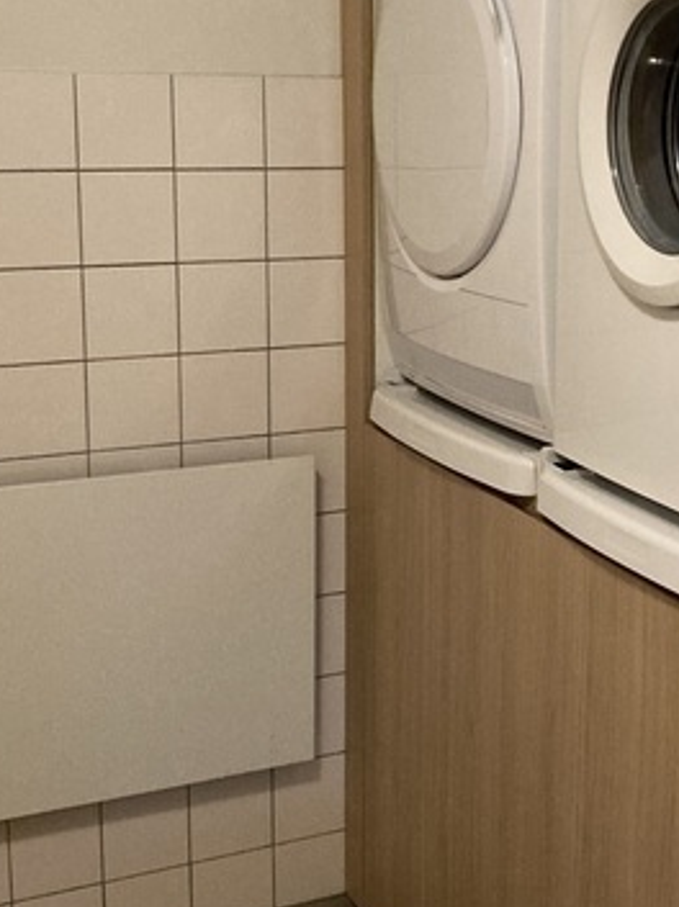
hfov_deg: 23.6
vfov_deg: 31.6
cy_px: 362
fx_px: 1598
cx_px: 538
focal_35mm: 61
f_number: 1.8
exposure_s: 1/25
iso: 320
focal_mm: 3.99
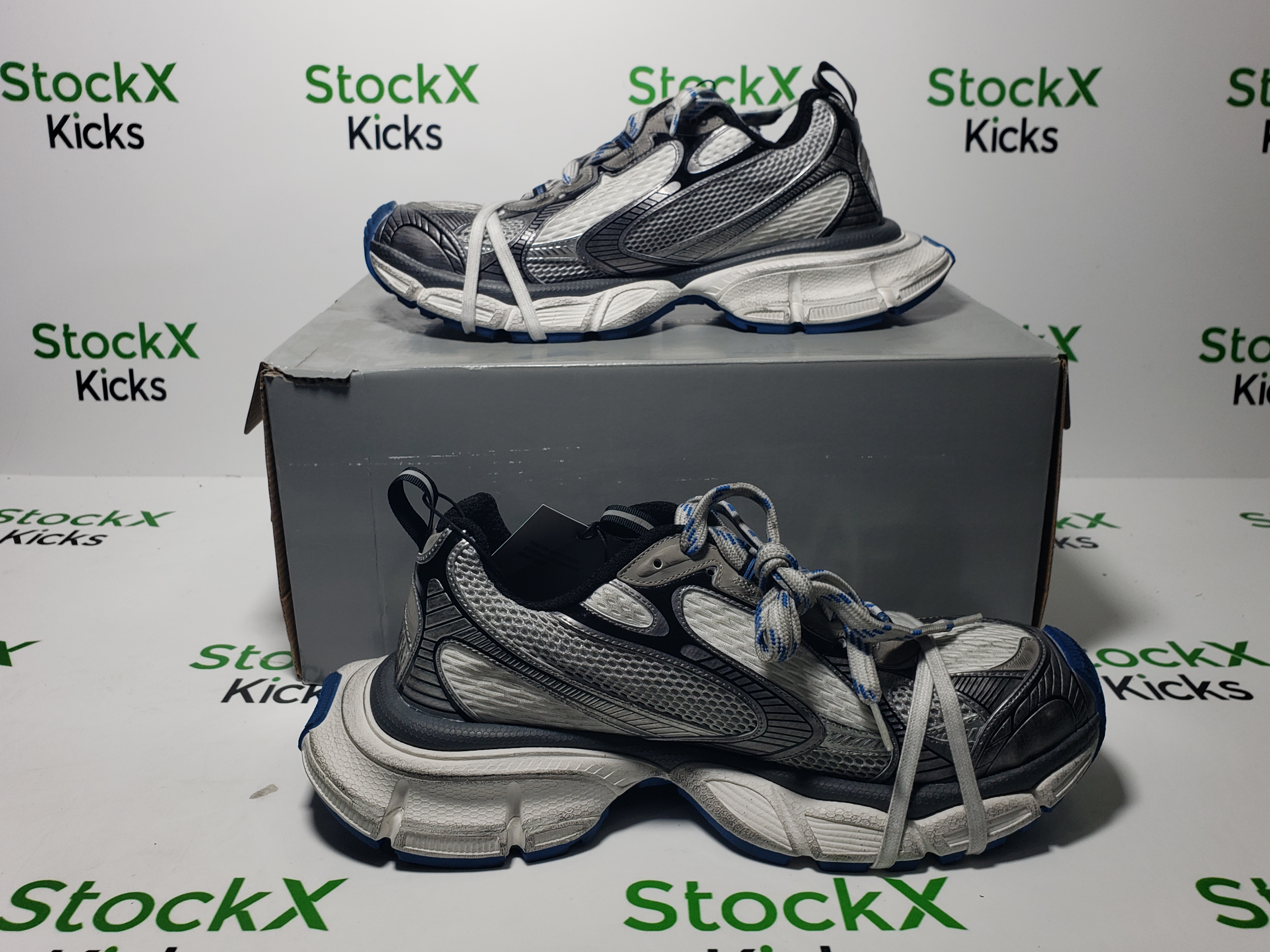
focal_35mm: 28
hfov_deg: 63.4
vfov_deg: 49.7
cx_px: 645
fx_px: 1027
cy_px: 451
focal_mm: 4.3
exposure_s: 1/258
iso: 50
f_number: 2.4
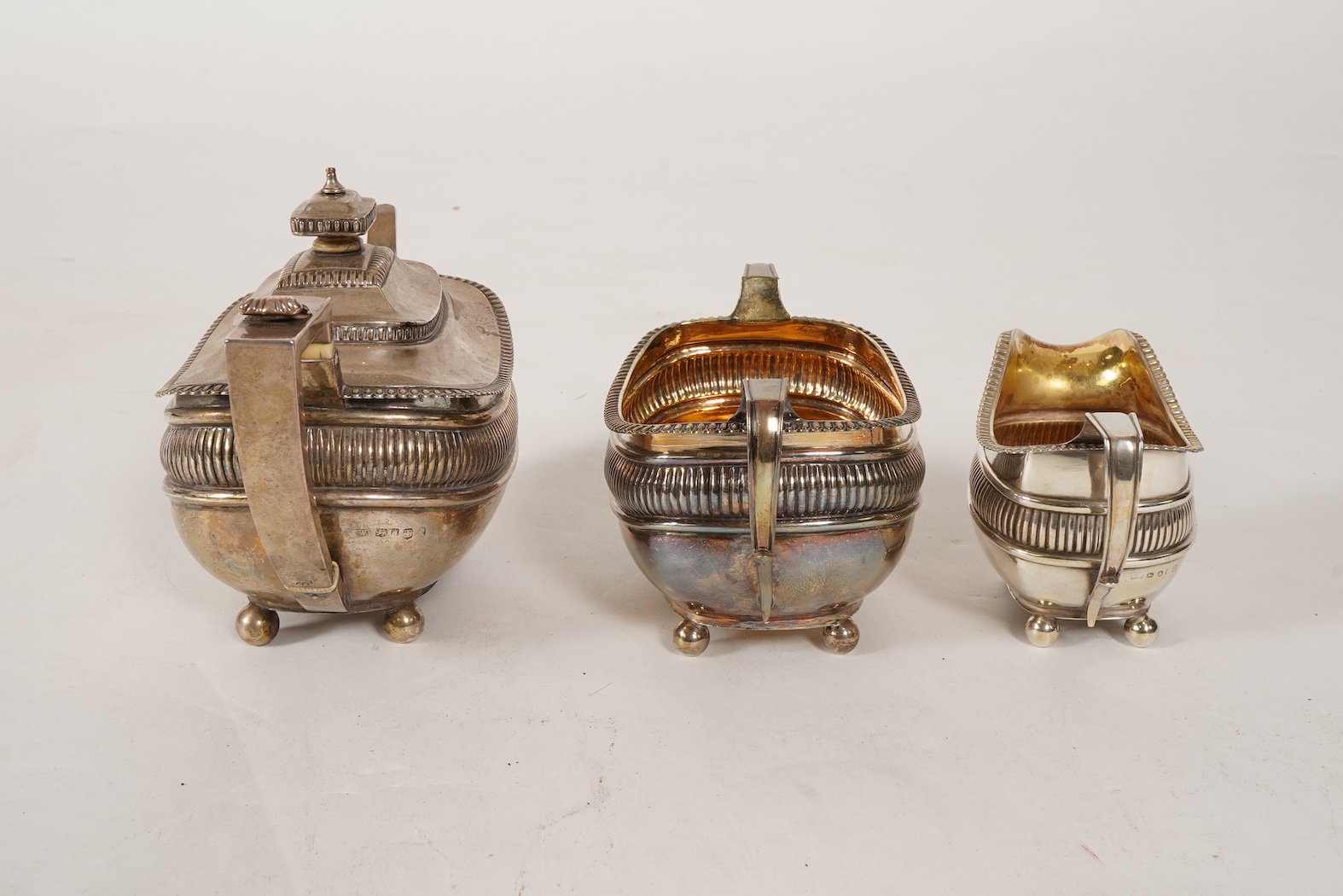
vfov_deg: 29.9
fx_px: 1679
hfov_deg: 43.6
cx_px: 672
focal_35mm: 45
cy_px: 448
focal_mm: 30
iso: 400
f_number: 22
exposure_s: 1/125
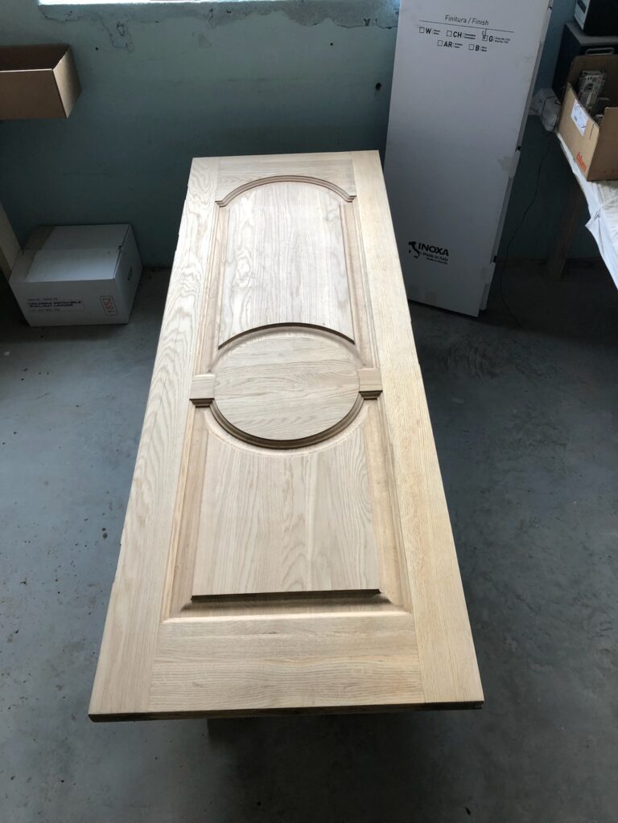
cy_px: 412
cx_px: 309
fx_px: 667
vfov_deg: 63.4
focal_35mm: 28
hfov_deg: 49.7
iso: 25
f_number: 1.8
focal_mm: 4
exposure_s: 1/50
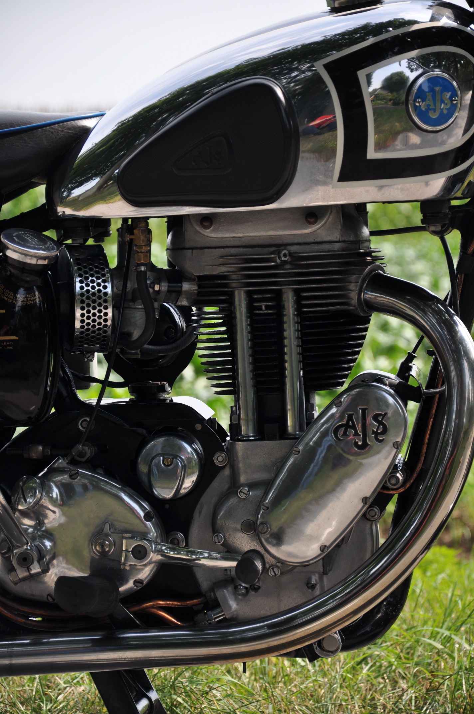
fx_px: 2911
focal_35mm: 147
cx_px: 237
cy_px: 357
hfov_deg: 9.3
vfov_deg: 14.0
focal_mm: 98
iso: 200
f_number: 5.6
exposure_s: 1/400
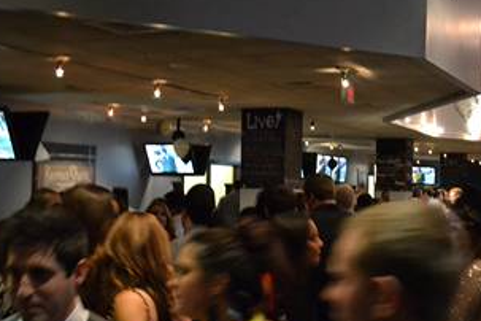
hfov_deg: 33.4
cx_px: 260
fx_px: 802
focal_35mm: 60
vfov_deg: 22.6
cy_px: 153
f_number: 3.8
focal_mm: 22
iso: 3200
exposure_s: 1/10
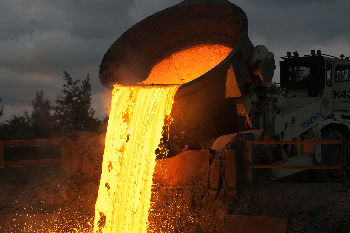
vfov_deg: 8.2
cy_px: 116
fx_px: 1632
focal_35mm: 168
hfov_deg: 12.2
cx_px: 175
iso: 200
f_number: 10
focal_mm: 112
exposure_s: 1/1600
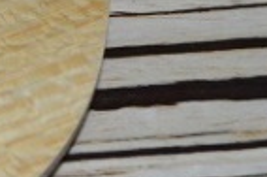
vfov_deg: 5.0
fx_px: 2013
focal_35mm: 272
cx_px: -186
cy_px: -34
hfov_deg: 7.4
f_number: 5
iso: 800
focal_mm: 34
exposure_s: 1/60
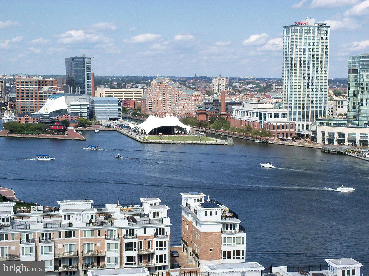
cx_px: 184
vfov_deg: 21.3
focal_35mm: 69
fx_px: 736
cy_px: 138
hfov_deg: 28.2
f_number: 6.3
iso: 80
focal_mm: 12.2
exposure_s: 1/400
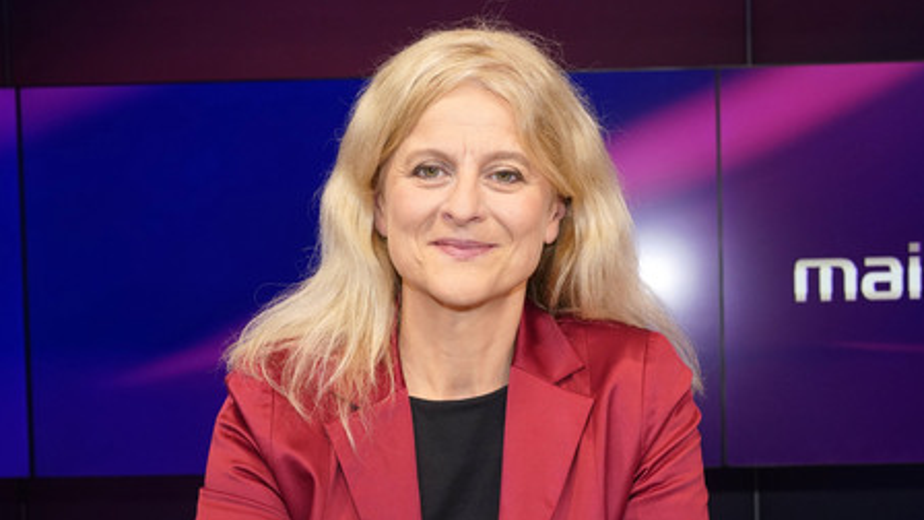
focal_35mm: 39
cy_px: 303
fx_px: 956
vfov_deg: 30.4
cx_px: 463
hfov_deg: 51.6
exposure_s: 1/125
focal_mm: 37
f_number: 5.6
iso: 2000
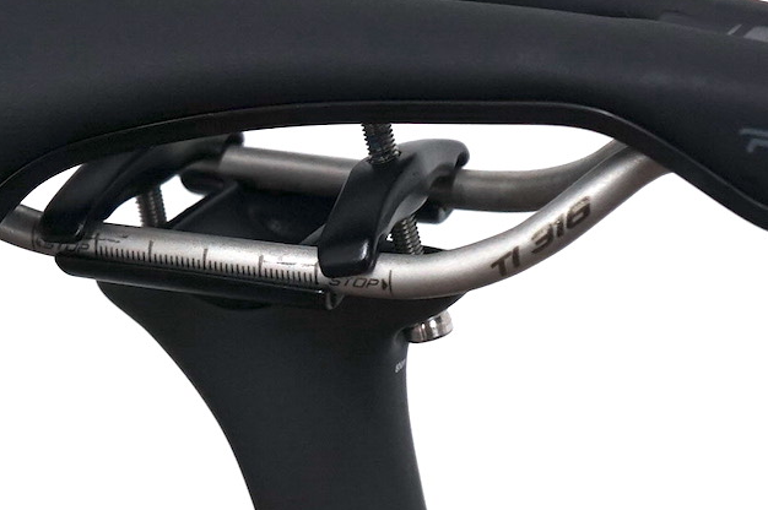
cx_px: 182
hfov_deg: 16.3
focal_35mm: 125
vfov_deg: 10.8
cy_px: 550
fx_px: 2664
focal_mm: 34
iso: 800
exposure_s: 1/160
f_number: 4
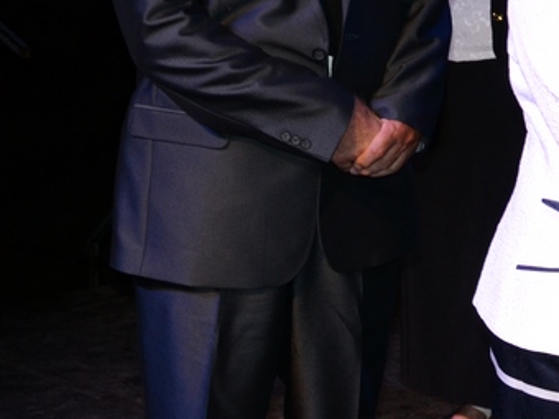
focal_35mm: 139
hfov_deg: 13.7
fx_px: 2245
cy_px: 60
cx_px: 718
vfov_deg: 10.6
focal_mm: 32
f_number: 5.6
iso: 800
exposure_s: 1/200
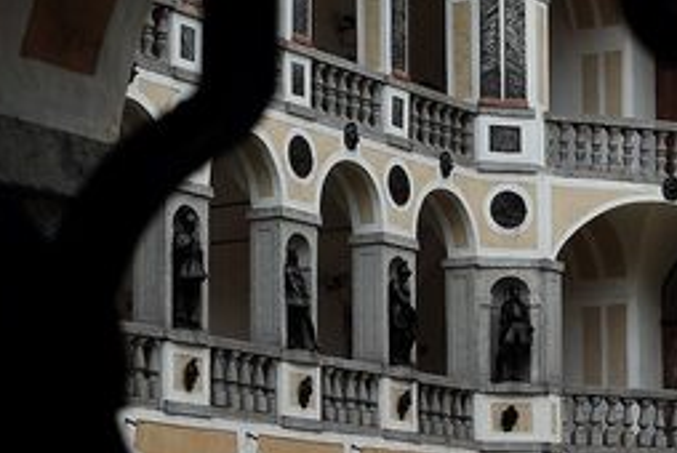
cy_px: 306
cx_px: 392
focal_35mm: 125
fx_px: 2353
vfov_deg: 11.0
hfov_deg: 16.4
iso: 200
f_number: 9
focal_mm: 35
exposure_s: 1/250
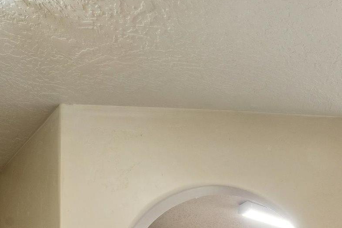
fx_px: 579
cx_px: 433
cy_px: 428
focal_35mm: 61
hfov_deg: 27.8
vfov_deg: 17.4
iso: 400
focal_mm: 15.5
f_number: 13
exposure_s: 1/2.5
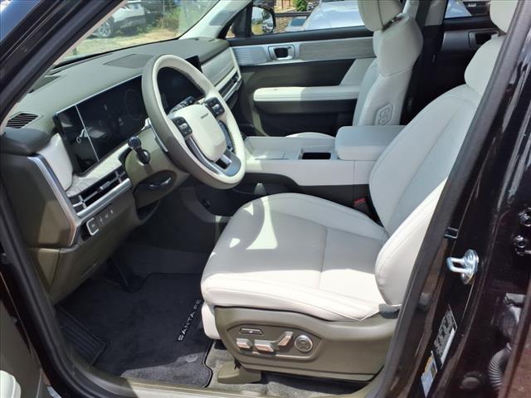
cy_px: 199
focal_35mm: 27
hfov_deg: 65.3
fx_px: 414
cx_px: 266
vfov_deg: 51.4
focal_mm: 3.58
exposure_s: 1/1111
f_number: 1.9
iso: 40
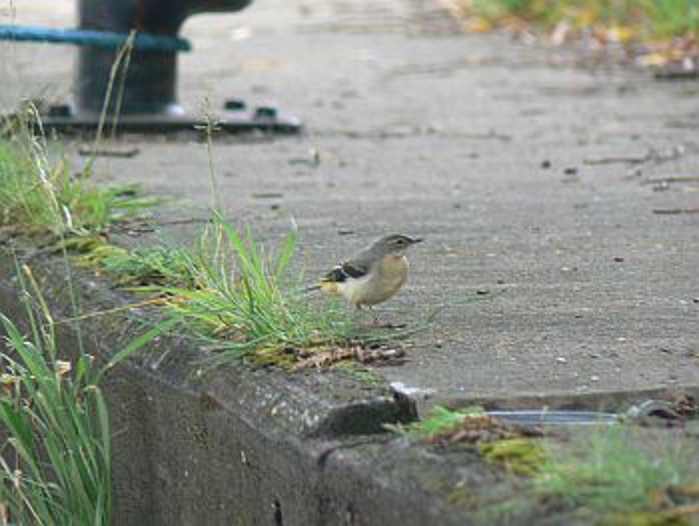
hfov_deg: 4.6
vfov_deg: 3.4
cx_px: 350
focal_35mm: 432
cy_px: 263
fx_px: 8729
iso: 80
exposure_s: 1/60
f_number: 3.6
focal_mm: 72
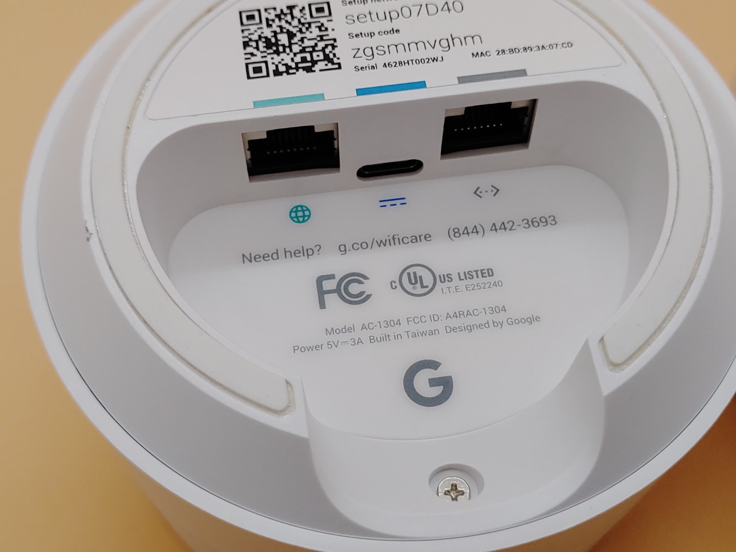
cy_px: 276
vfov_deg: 32.9
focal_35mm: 44
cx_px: 368
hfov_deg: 42.9
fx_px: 936
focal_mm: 4.36
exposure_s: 1/230
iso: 50
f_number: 1.8
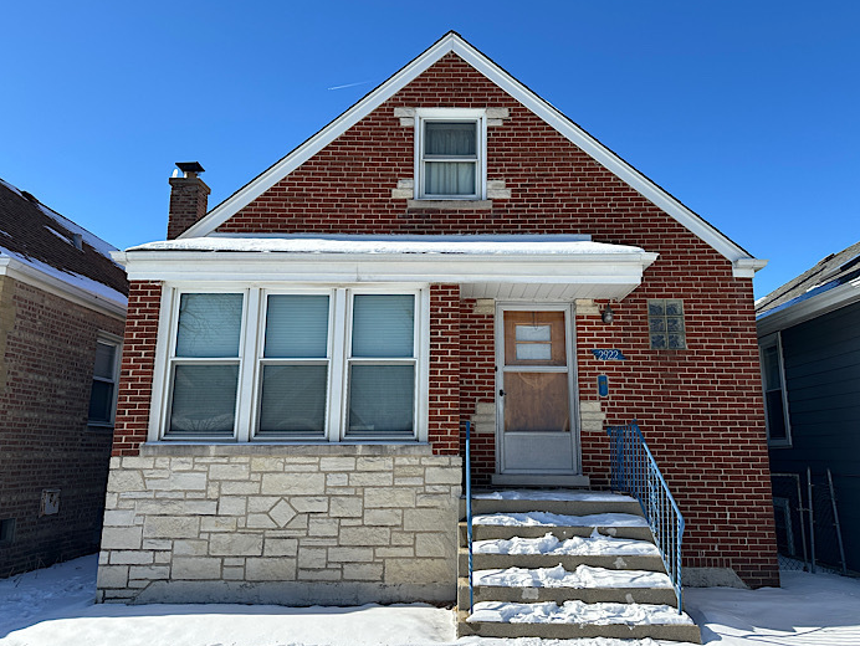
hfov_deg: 67.2
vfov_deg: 53.1
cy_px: 312
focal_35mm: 26
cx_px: 452
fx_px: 646
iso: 80
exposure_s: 1/4348
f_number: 1.78
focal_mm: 6.86
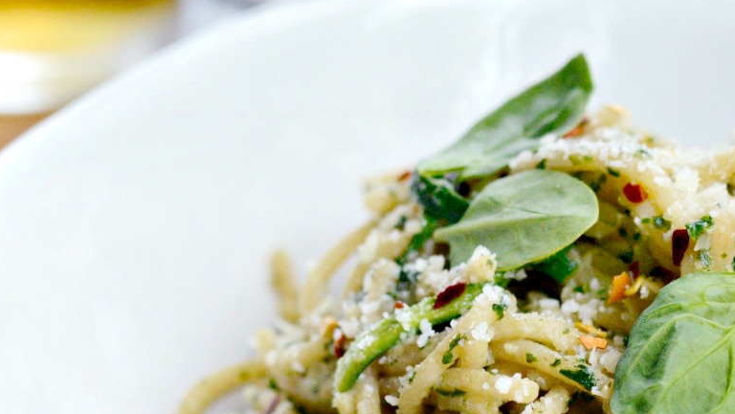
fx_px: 2709
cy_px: 363
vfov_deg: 8.7
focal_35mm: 139
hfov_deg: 15.1
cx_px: 796
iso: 2200
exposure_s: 1/1000
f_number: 4.5
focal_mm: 50
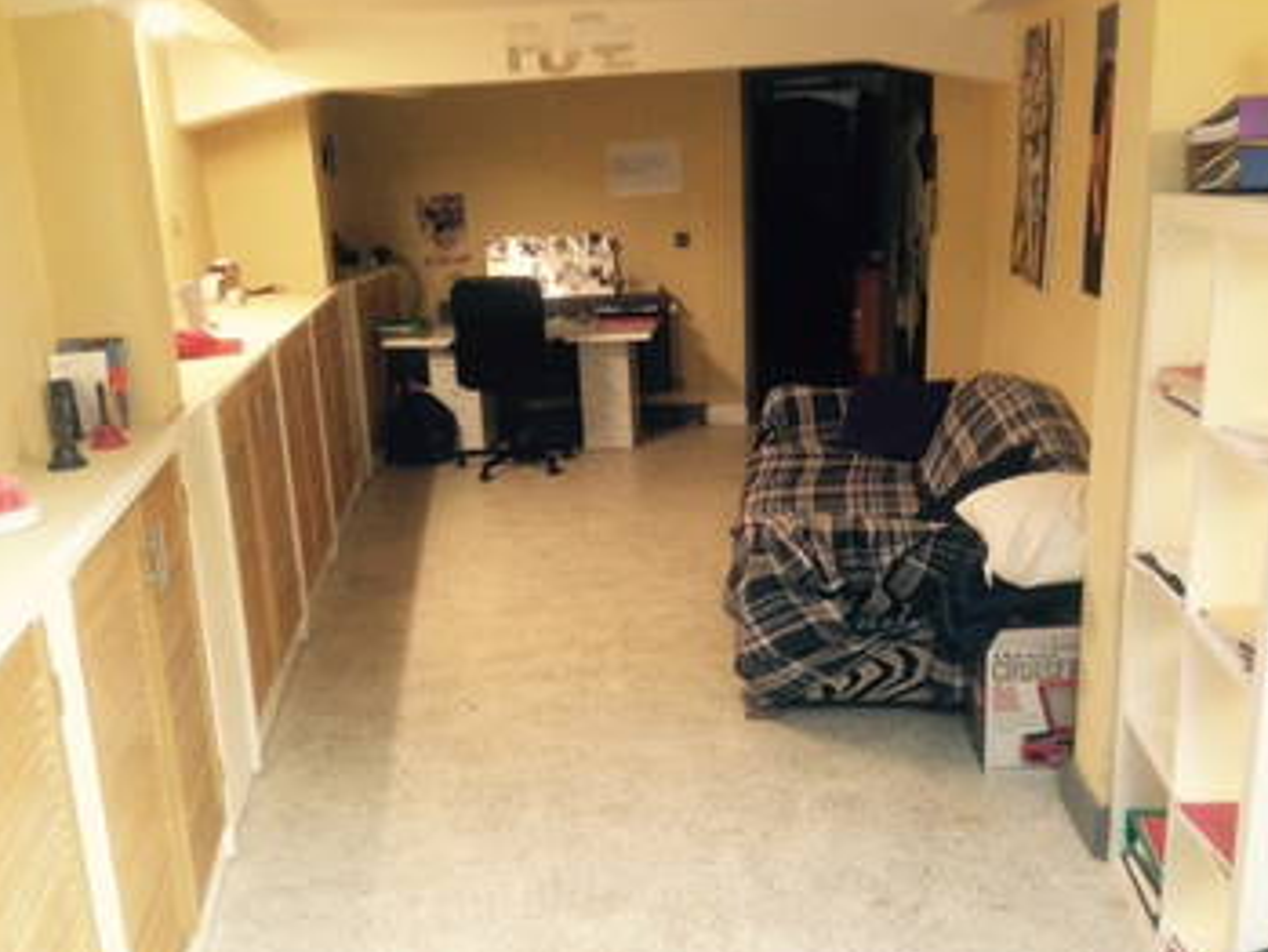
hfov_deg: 53.9
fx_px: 1246
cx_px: 643
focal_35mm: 34
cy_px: 480
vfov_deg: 41.8
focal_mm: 4.12
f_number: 2.4
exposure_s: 1/20
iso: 250
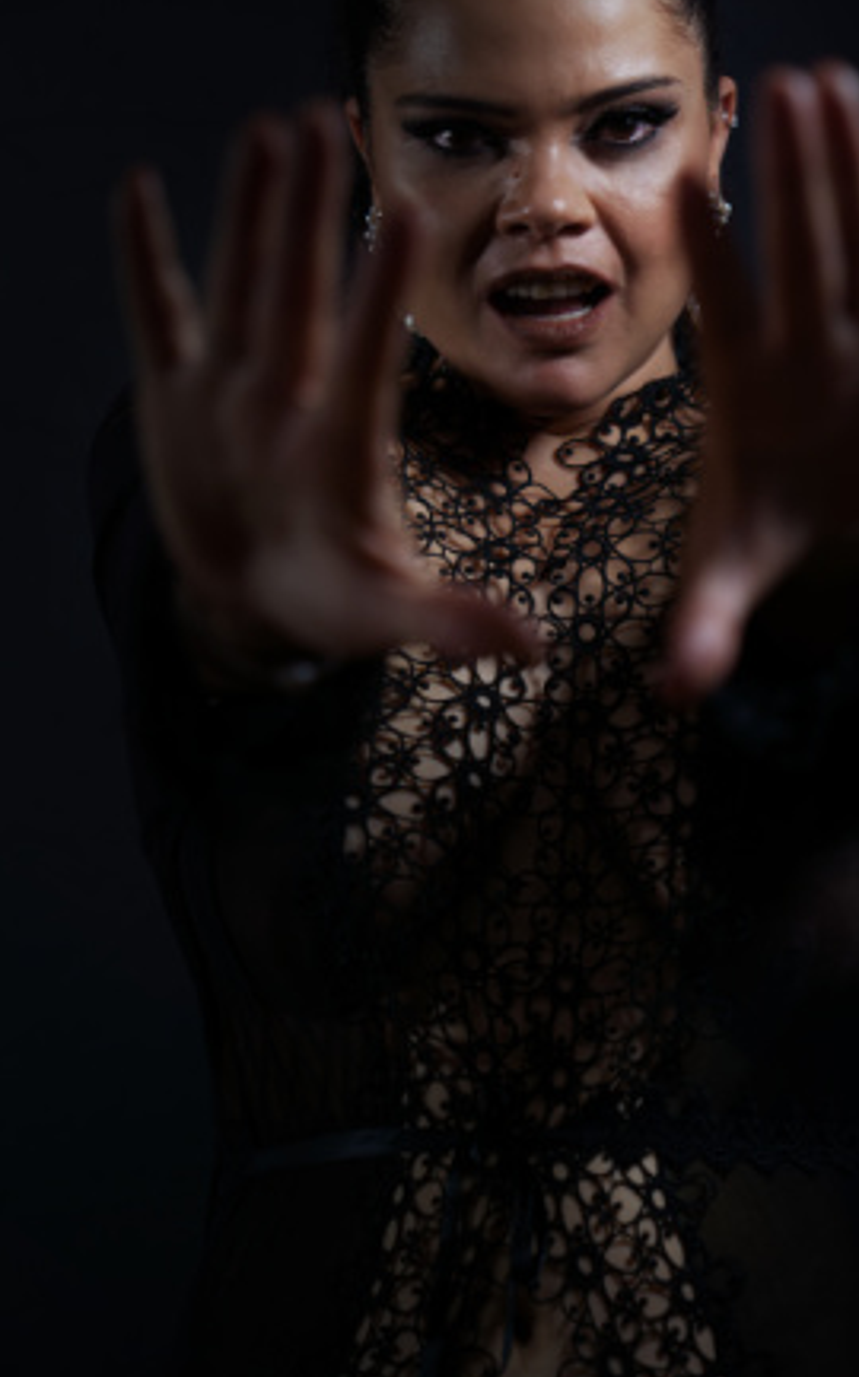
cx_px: 530
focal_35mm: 99
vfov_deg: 20.9
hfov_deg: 13.2
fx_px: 3714
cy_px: 445
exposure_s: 1/100
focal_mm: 70
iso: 200
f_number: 2.8
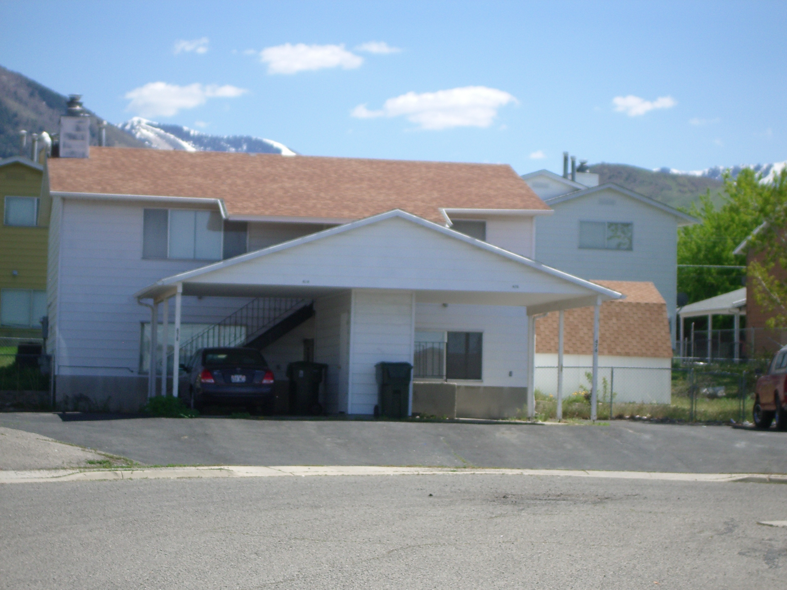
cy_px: 295
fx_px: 2387
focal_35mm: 105
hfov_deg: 18.7
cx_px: 394
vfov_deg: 14.1
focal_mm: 17.4
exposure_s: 1/400
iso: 80
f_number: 4.8
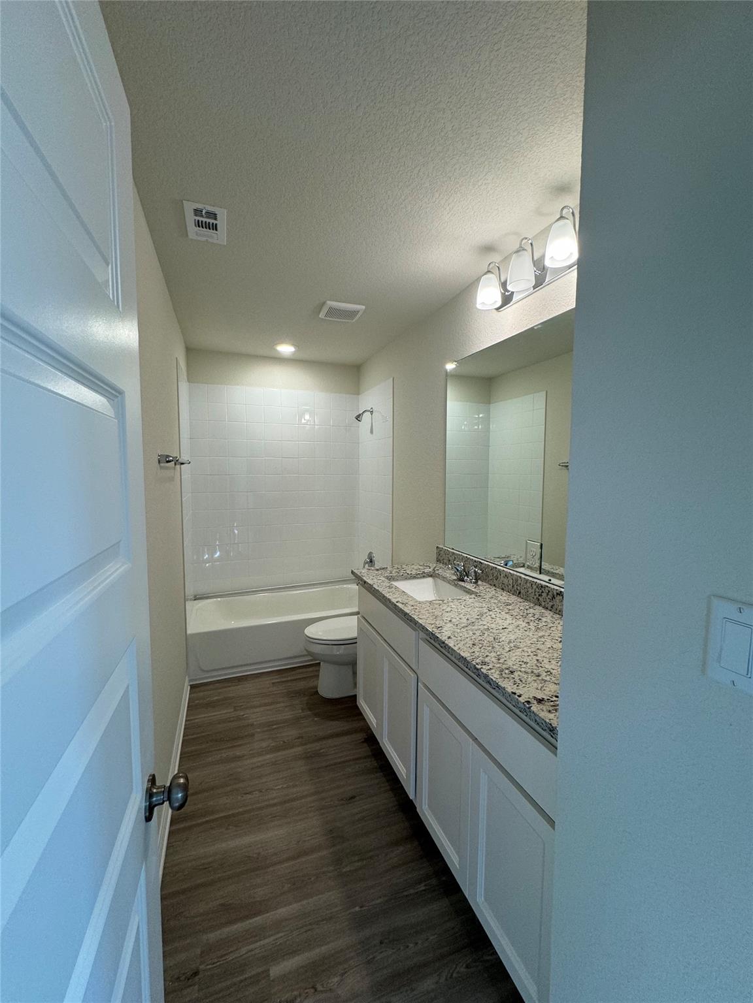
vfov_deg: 102.1
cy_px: 502
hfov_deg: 85.7
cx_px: 376
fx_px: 406
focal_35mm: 14
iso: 125
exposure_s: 1/120
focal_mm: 2.22
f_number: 2.2
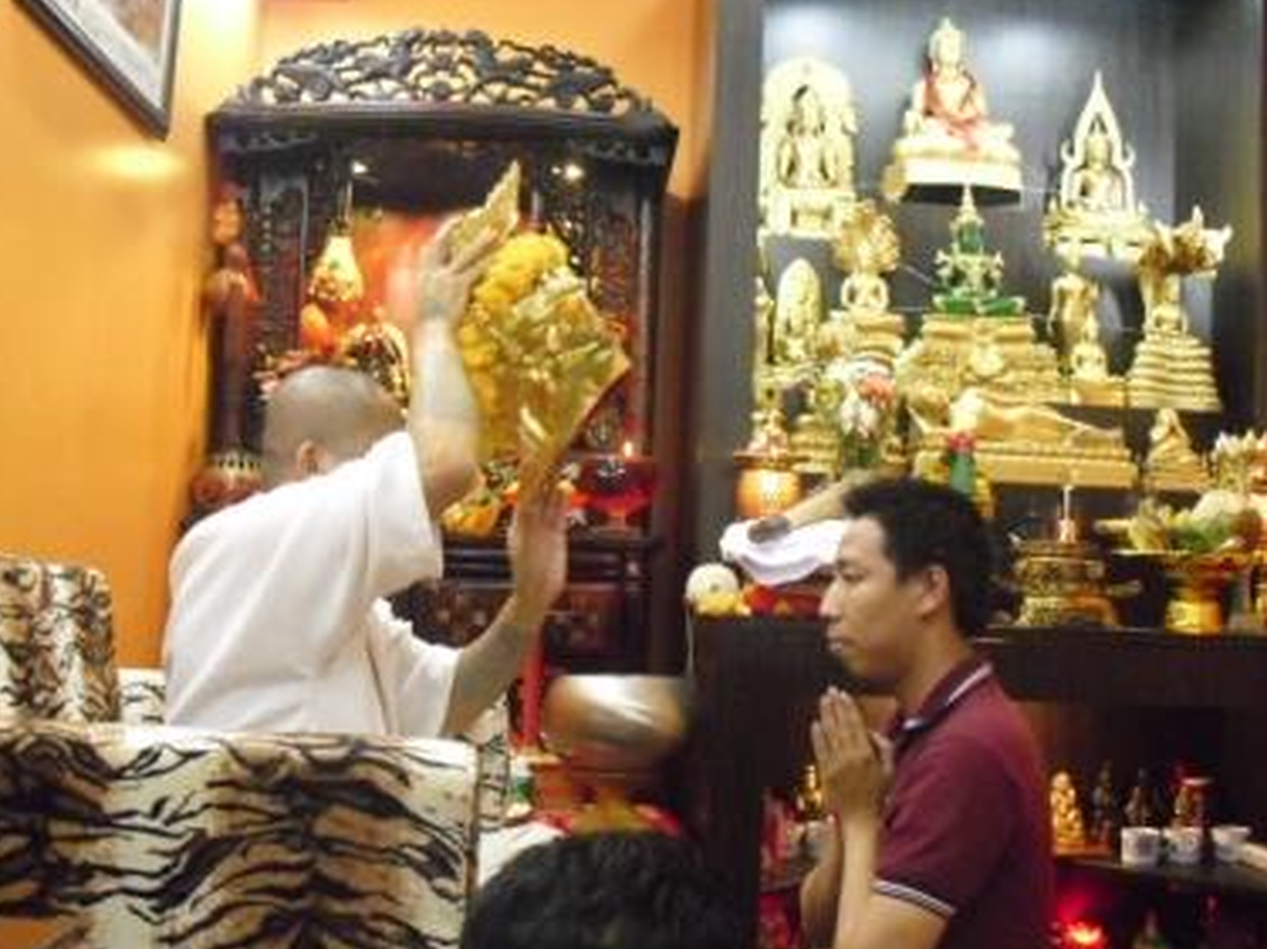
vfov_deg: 33.5
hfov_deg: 43.9
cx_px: 625
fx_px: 1573
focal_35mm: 43
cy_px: 544
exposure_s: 1/30
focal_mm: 6.3
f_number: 3.1
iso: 800
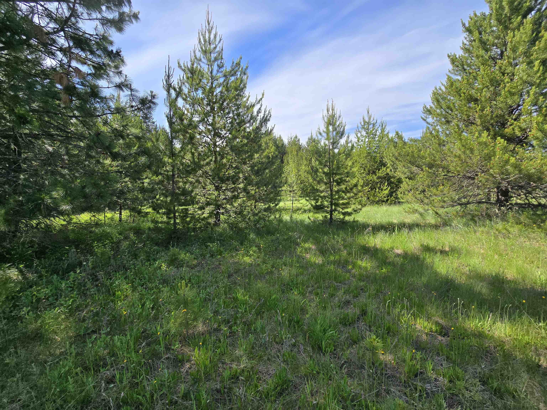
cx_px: 274
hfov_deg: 106.2
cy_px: 205
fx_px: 205
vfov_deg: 89.9
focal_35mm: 13
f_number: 2.2
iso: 50
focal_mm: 2.2
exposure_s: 1/1461
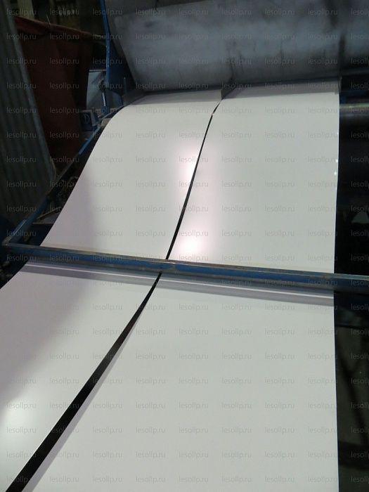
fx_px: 370
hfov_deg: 53.1
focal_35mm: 26
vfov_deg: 67.3
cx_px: 184
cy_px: 246
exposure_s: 1/100
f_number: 2.2
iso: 125
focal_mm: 3.82
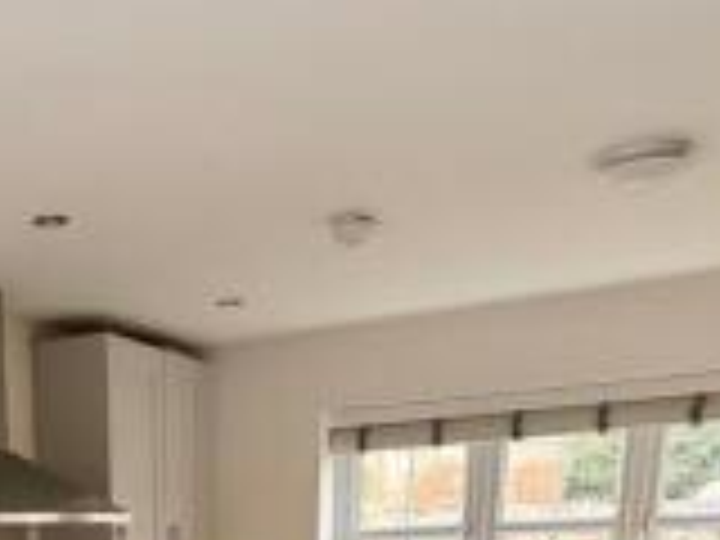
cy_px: 866
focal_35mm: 51
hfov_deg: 35.3
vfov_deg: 22.1
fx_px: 1061
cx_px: 74
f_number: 2.2
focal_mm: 2.22
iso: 160
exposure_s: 1/99
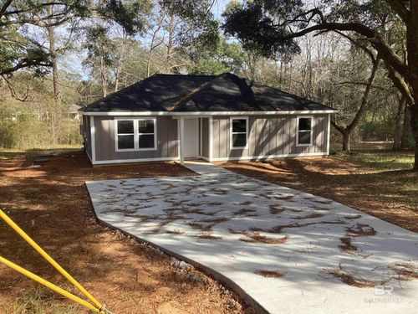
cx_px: 209
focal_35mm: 31
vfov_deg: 45.4
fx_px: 374
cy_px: 157
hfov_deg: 58.4
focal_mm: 3.3
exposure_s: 1/342
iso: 25
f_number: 2.4
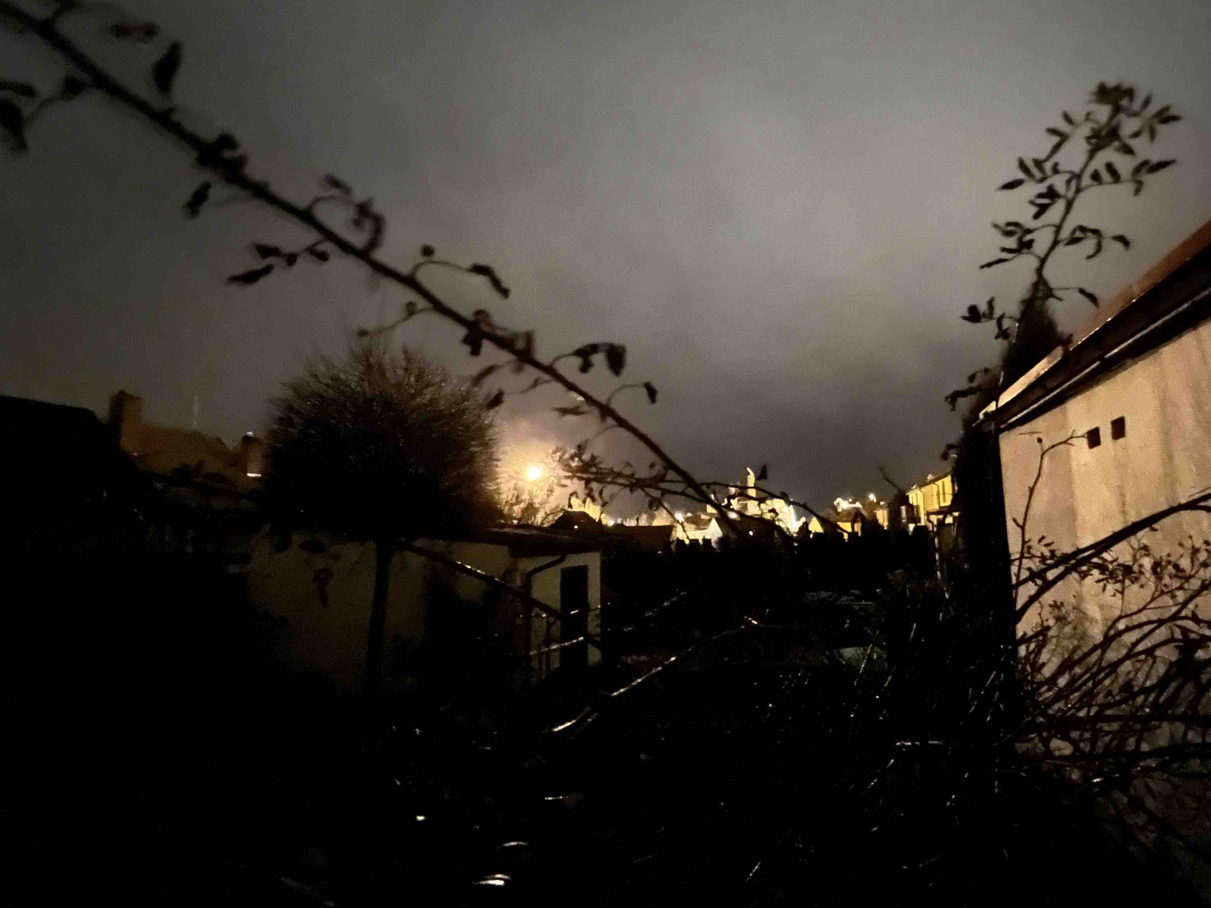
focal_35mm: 17
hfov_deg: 89.6
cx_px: 739
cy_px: 461
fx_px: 595
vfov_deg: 74.7
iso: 4000
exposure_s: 1/2
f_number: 1.8
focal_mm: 1.57
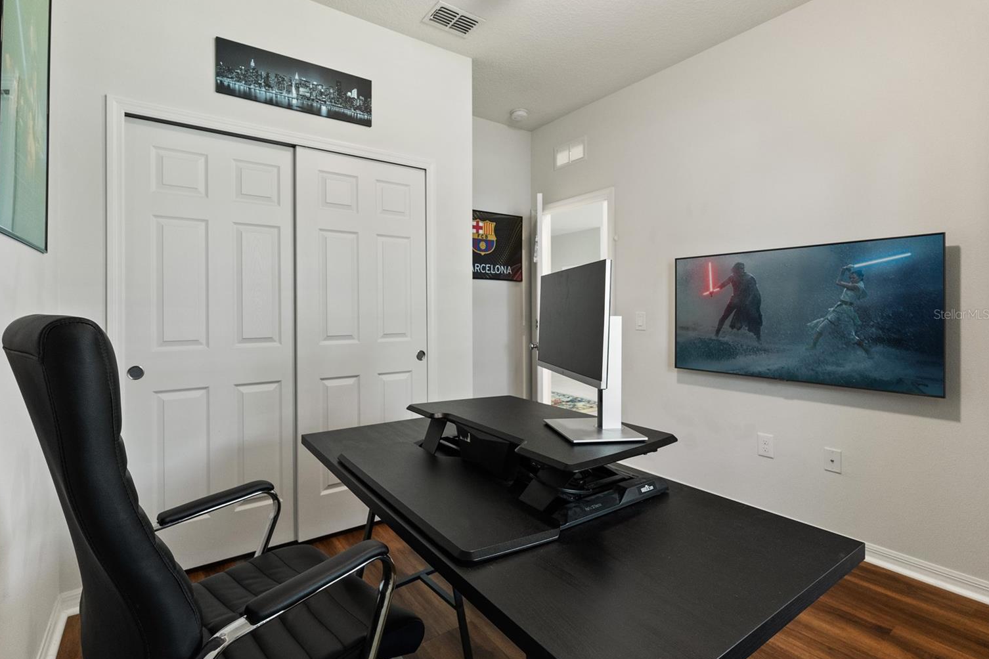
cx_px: 467
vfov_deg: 68.7
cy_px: 314
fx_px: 482
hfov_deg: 91.4
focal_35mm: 18
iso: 1600
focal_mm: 16.5
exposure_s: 1/10
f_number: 7.1
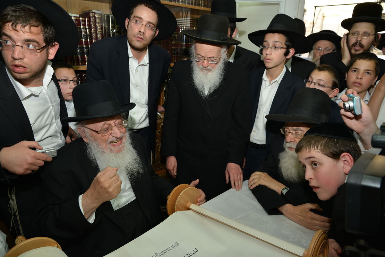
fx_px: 257
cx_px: 192
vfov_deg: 53.1
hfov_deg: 73.7
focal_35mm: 24
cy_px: 128
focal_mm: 24
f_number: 5
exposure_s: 1/125
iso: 500
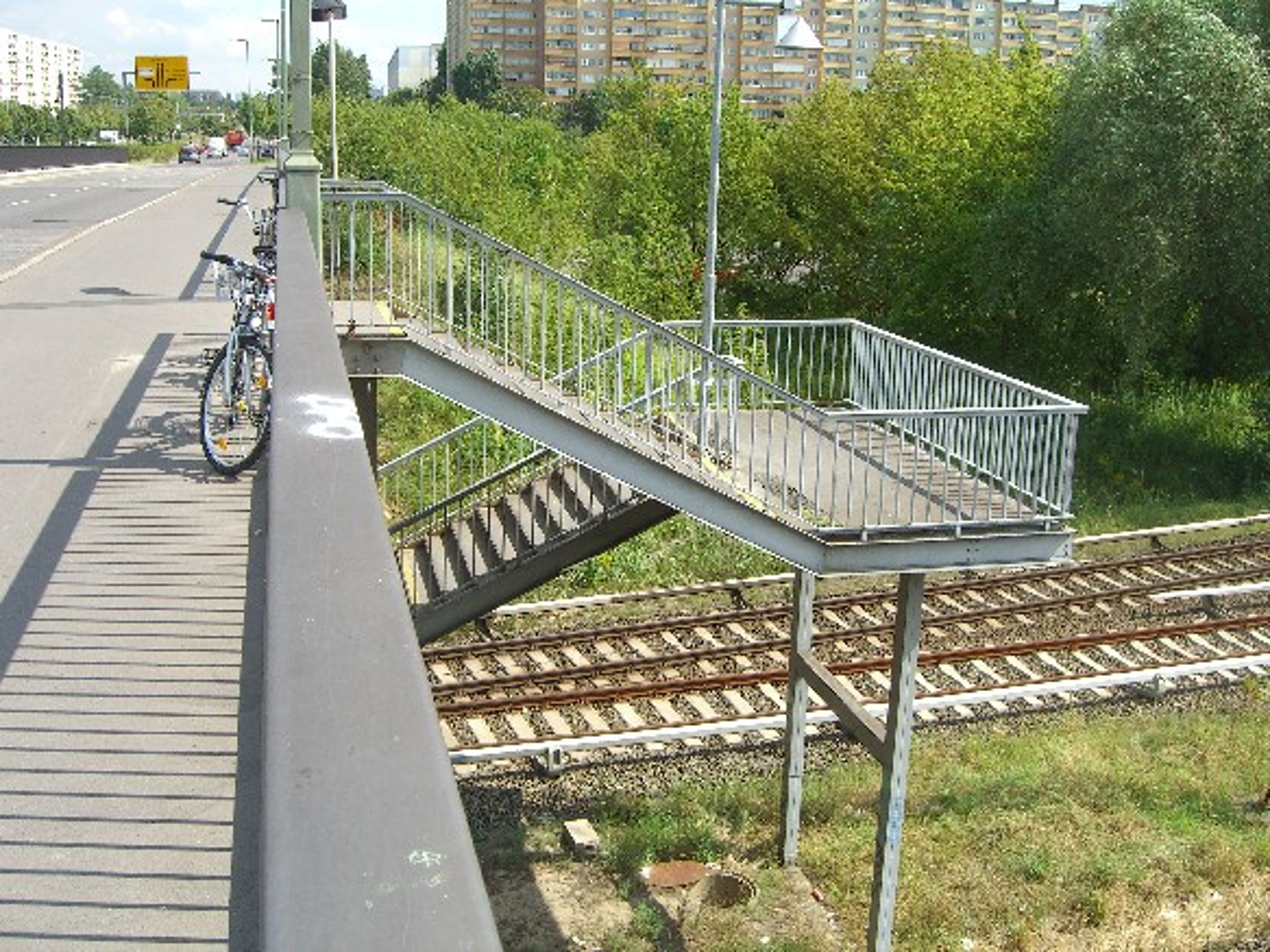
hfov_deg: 49.0
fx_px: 1394
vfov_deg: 37.7
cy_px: 476
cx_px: 635
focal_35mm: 38
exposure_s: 1/320
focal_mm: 7.9
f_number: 4
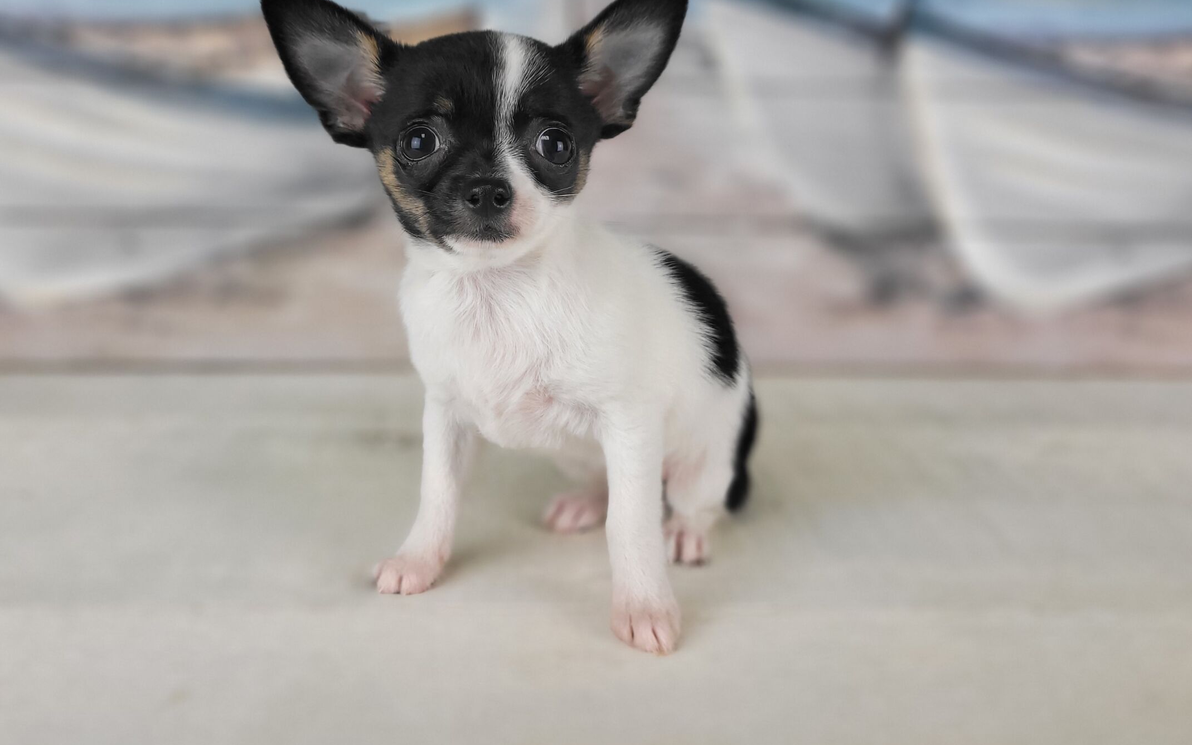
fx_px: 1072
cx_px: 553
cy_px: 216
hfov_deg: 58.1
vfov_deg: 37.7
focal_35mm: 33
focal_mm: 5.4
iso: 64
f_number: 1.8
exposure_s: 1/120
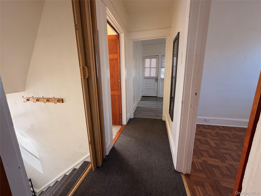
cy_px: 98
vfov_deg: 85.7
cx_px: 130
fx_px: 106
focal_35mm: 14
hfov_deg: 102.1
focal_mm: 2.22
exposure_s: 1/121
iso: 125
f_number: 2.2
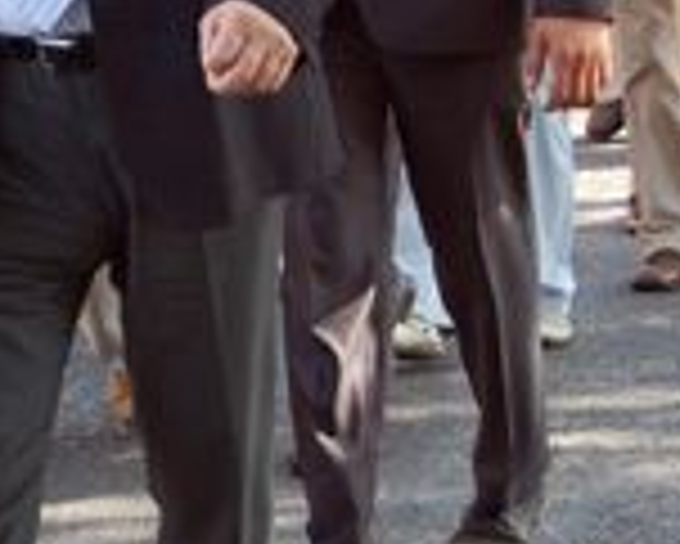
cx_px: -104
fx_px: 4511
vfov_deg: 6.8
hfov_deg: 8.5
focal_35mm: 224
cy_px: -187
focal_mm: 40
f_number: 5.6
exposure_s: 1/125
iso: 220
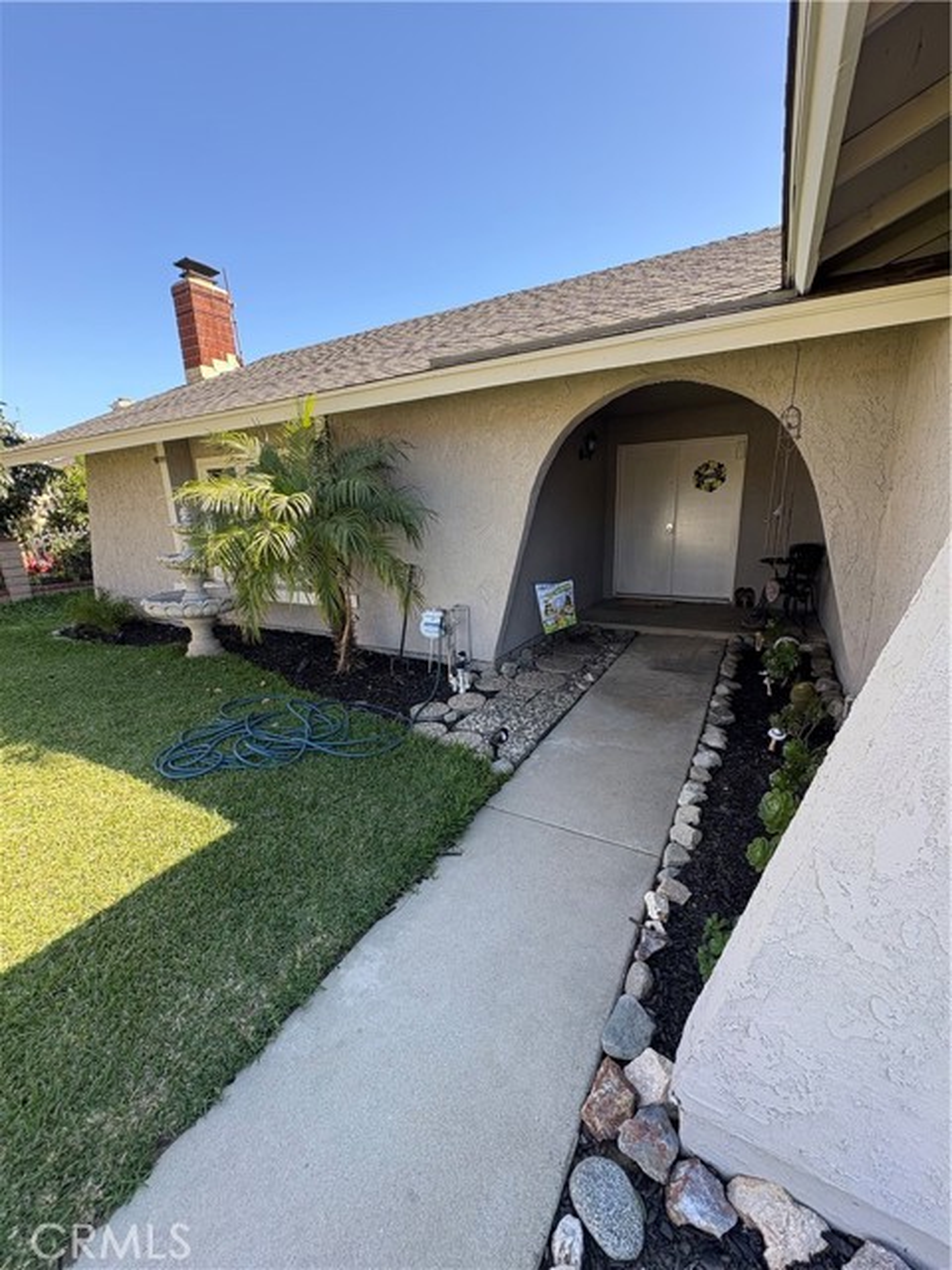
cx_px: 476
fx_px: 513
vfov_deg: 102.1
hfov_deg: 85.7
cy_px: 635
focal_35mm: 14
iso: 32
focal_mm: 2.22
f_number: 2.2
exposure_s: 1/101
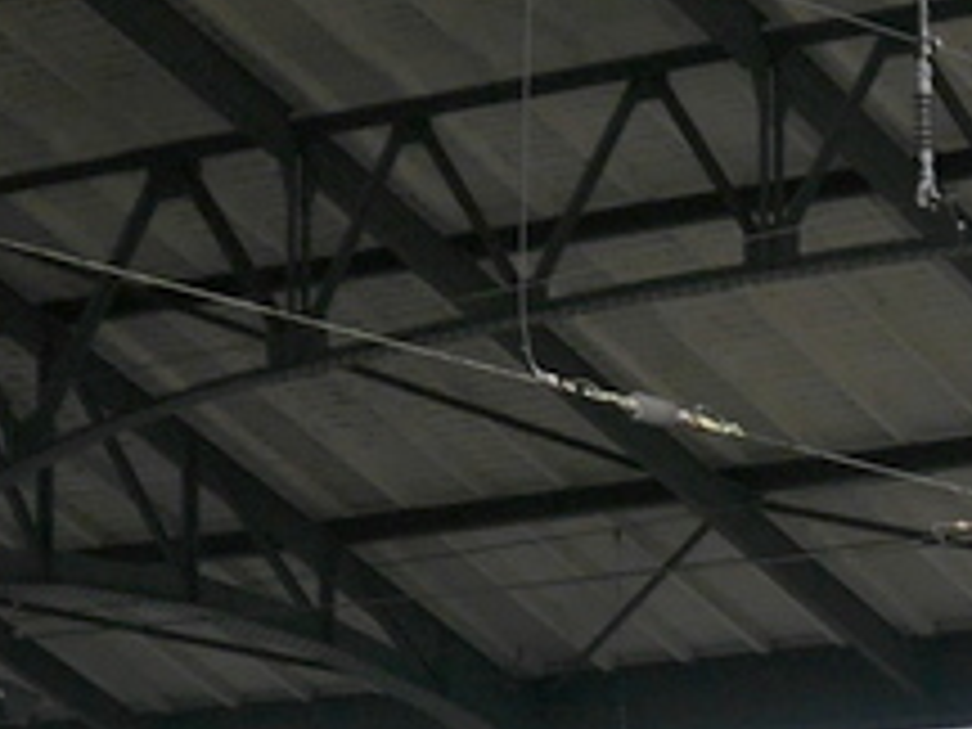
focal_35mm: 222
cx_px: 1562
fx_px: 6234
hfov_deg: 8.7
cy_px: 1422
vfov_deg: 6.5
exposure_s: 1/160
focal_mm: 20
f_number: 5.6
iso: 160
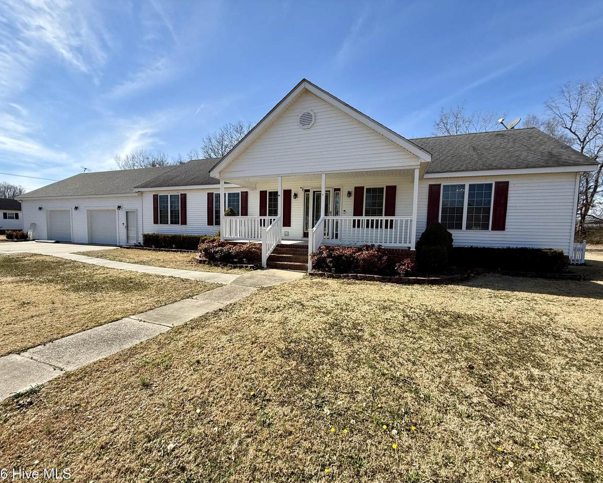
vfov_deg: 84.0
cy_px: 248
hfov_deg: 96.8
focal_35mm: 15
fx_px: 268
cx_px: 296
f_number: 2.2
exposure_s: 1/1431
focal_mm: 2.22
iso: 50
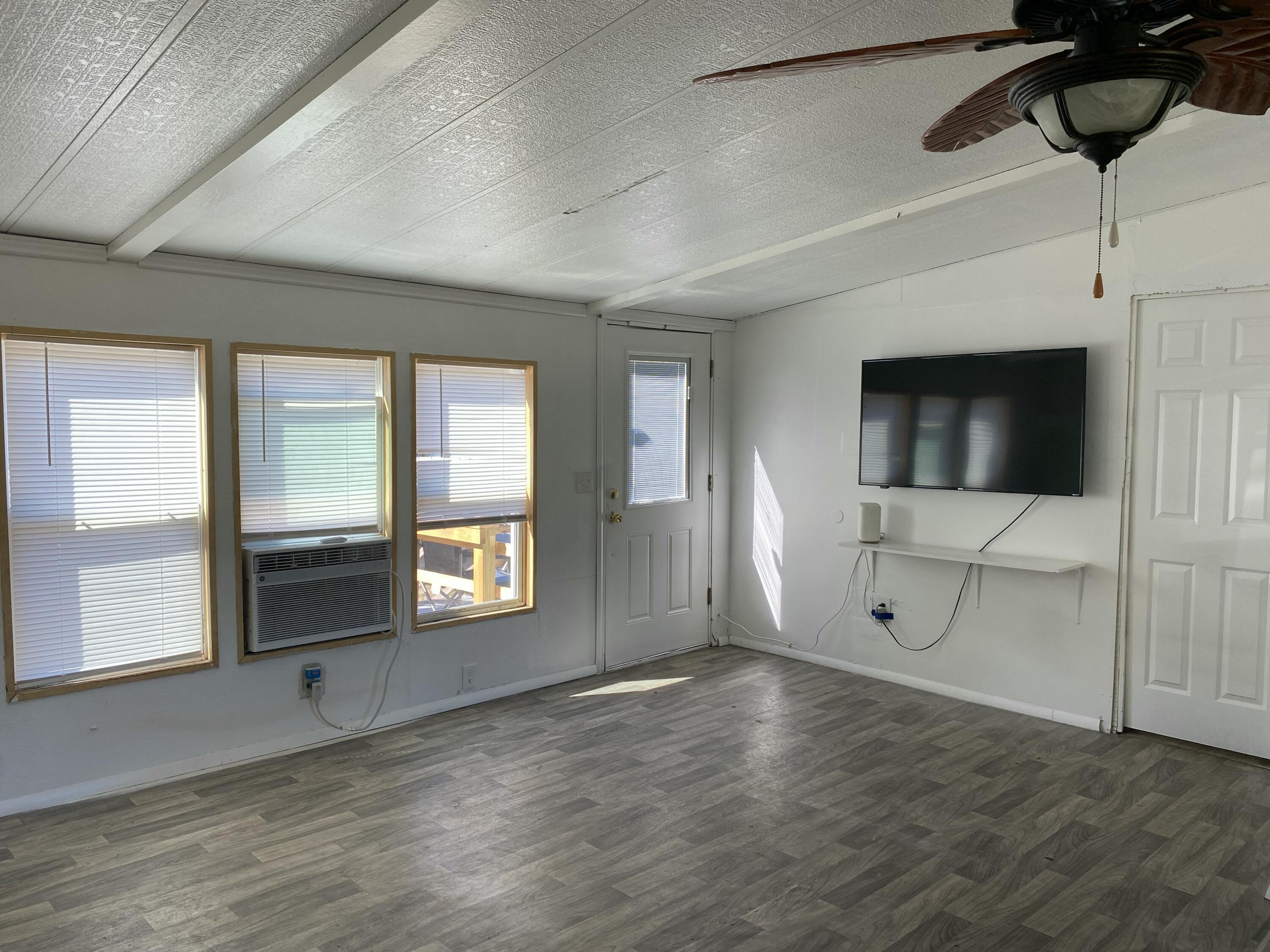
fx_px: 954
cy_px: 476
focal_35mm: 26
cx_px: 635
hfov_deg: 67.3
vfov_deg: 53.1
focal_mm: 4.25
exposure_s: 1/124
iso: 32
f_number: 1.8
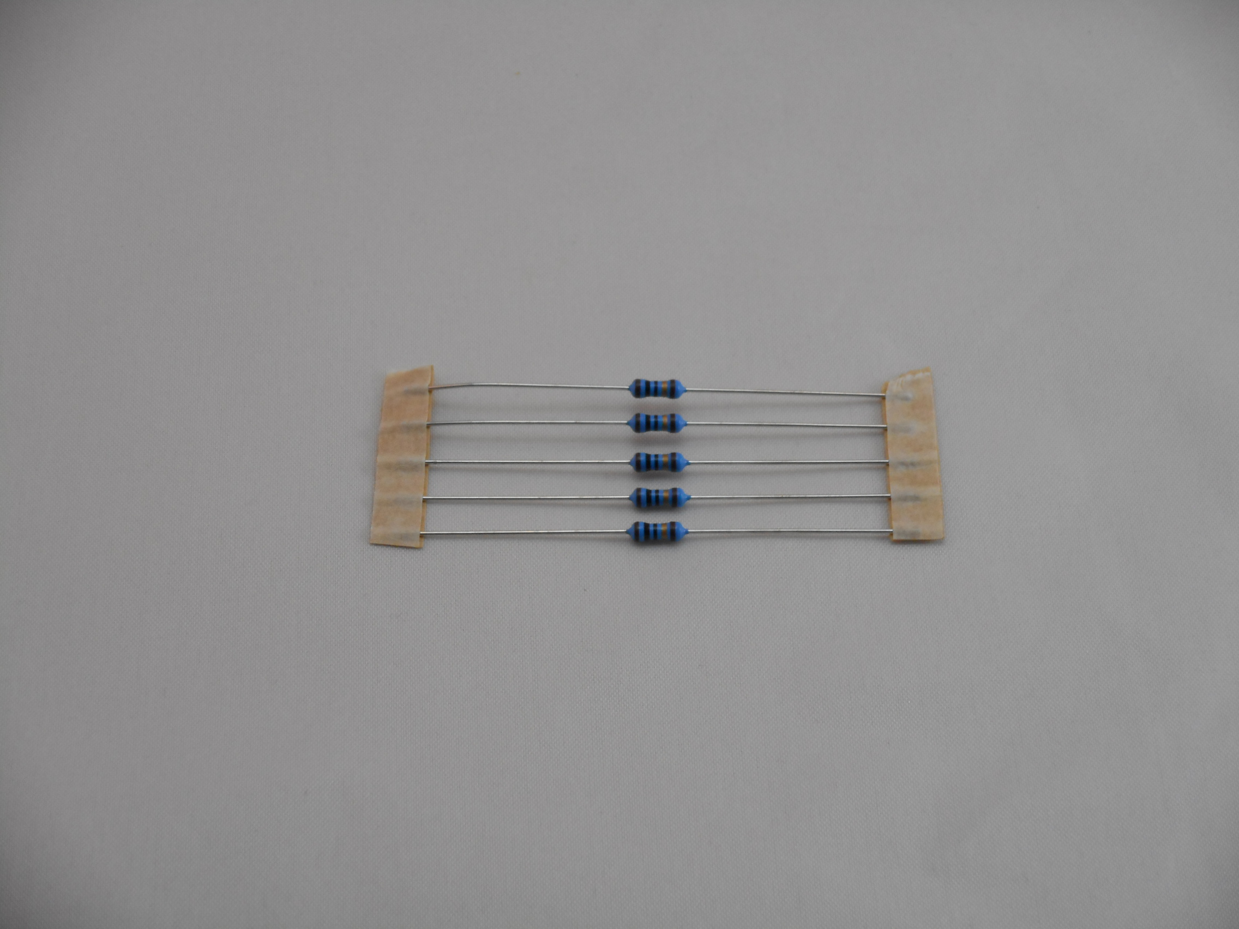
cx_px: 620
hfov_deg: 19.3
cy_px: 464
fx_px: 3651
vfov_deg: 14.5
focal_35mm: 102
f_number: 5.8
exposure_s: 1/60
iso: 280
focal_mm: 18.2
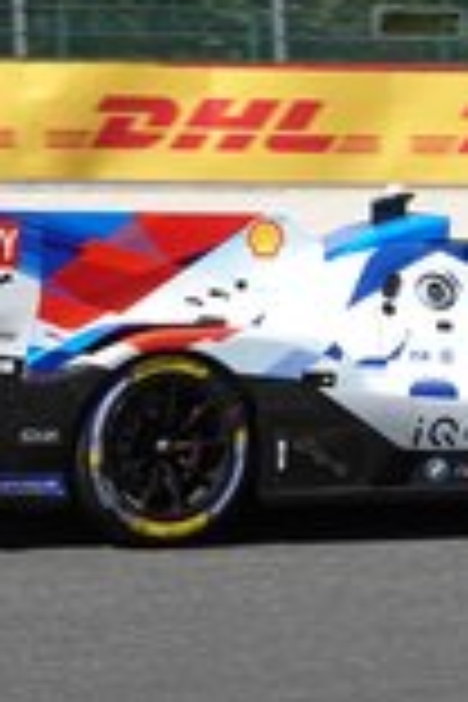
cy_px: 396
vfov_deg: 9.0
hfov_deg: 6.0
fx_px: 4446
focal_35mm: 228
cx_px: 392
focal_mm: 28.91
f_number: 4
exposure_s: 1/800
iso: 100
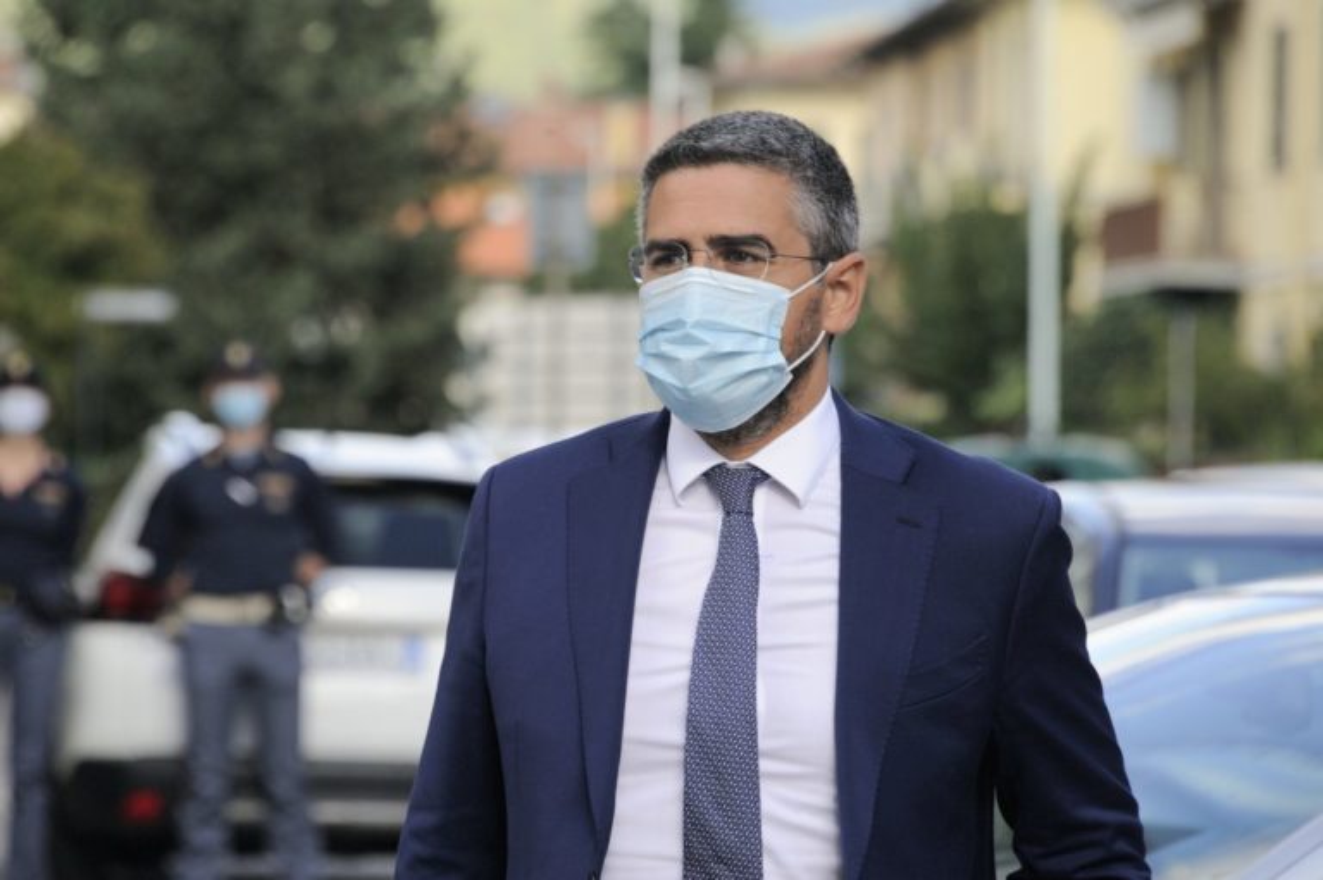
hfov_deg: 6.9
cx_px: 662
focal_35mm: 300
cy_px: 440
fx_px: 11018
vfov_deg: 4.6
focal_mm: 300
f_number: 9
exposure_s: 1/400
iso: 200
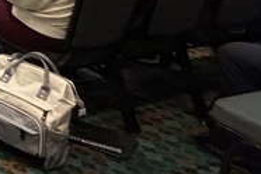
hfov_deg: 14.2
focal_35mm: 80
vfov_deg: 14.3
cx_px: -397
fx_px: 580
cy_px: -173
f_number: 2.2
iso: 500
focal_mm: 2.22
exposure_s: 1/60
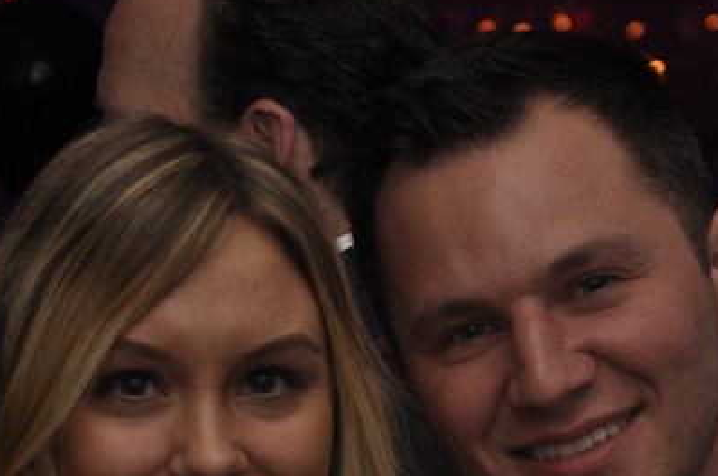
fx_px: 3903
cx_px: 359
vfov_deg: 6.9
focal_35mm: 196
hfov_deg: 10.5
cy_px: 545
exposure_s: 1/60
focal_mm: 52
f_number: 5
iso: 400
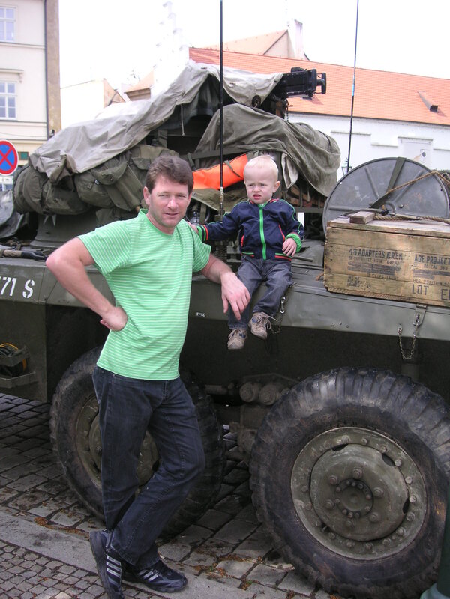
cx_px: 225
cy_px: 300
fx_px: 641
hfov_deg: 38.7
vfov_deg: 50.1
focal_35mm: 37
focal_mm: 6.1
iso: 50
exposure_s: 1/350
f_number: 2.8
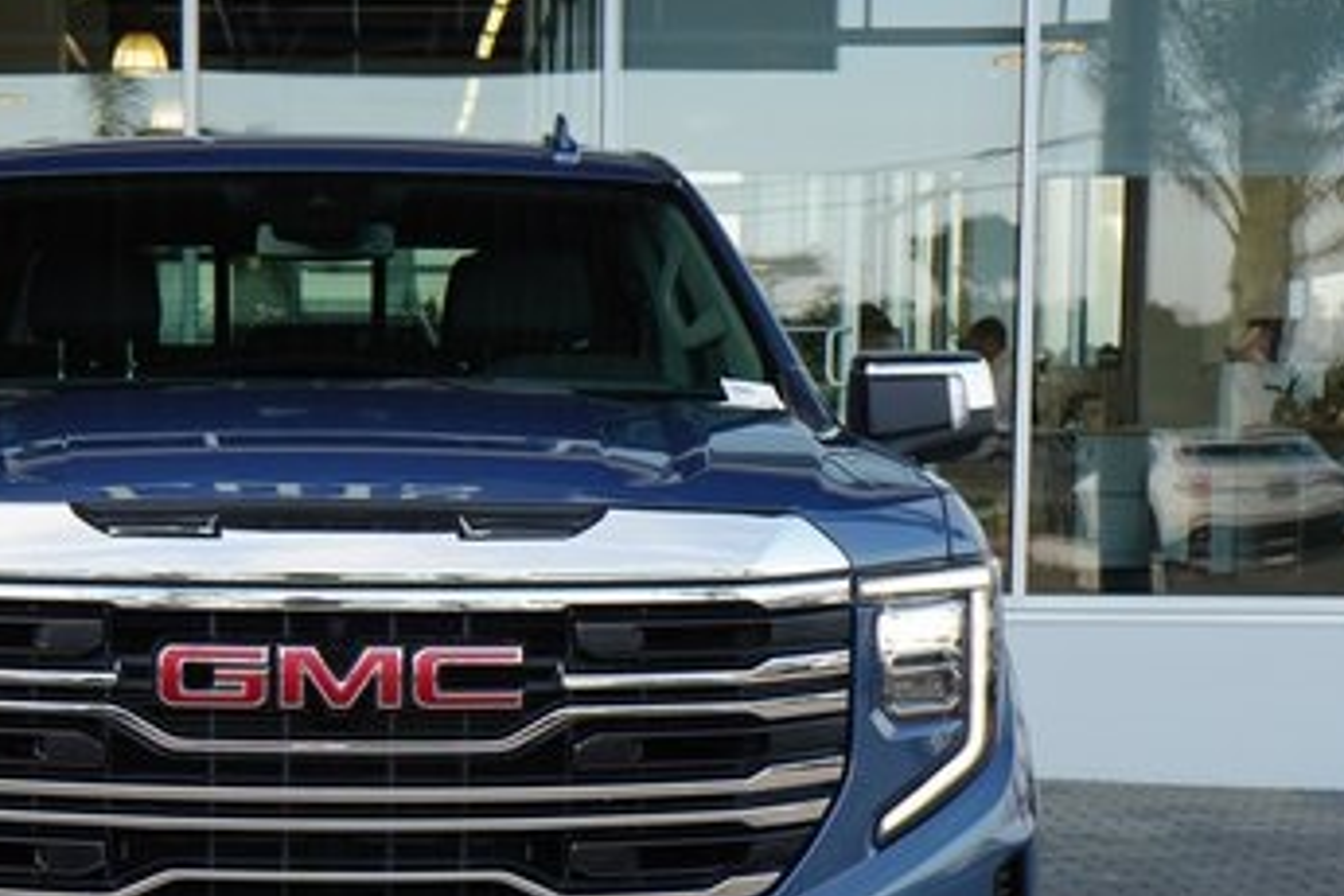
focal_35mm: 78
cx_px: 339
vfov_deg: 17.3
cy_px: 723
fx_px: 2912
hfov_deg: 25.7
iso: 1000
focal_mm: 42
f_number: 8
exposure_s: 1/250
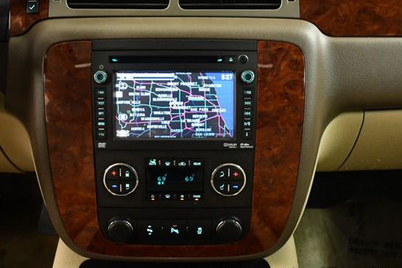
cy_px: 108
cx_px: 181
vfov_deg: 23.8
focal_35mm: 57
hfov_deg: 35.0
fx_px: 637
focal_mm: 21
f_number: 3.8
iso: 3200
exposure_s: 1/100
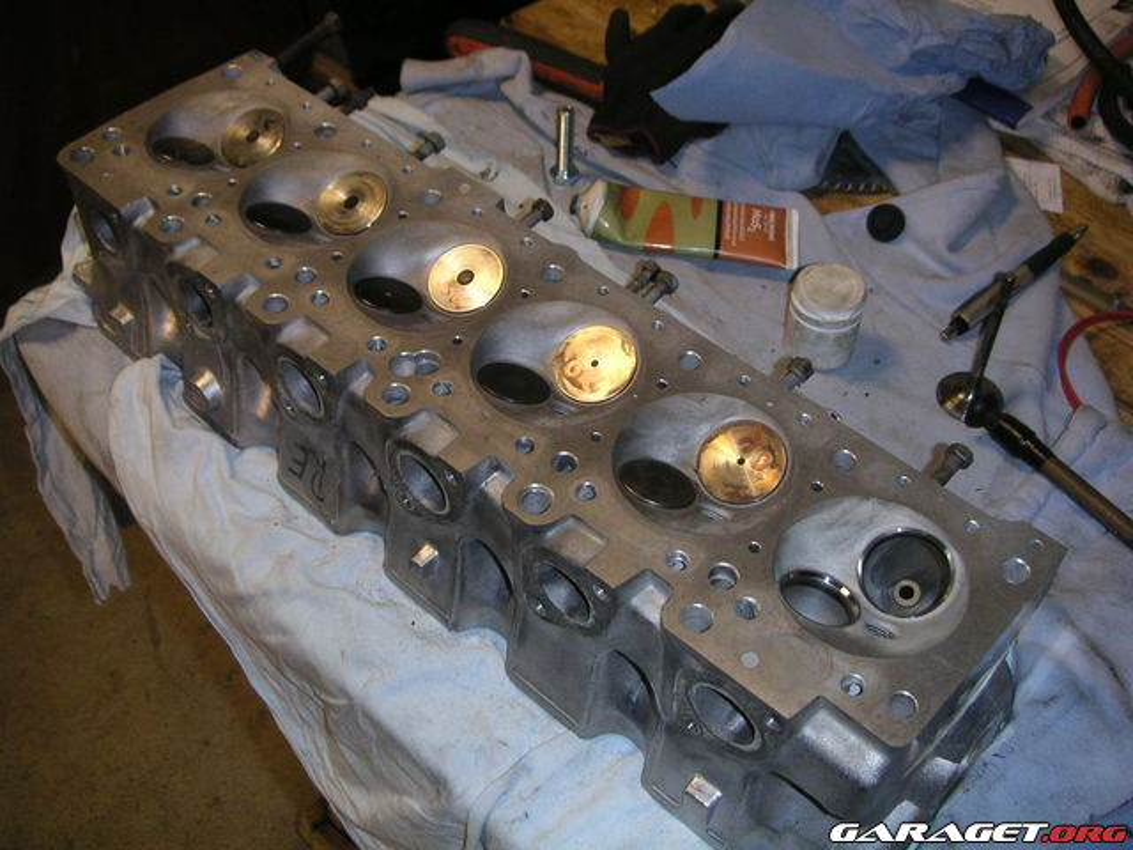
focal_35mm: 38
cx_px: 566
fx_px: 1244
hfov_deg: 49.0
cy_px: 425
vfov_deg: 37.7
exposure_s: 1/45
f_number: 2.8
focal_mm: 6
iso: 160
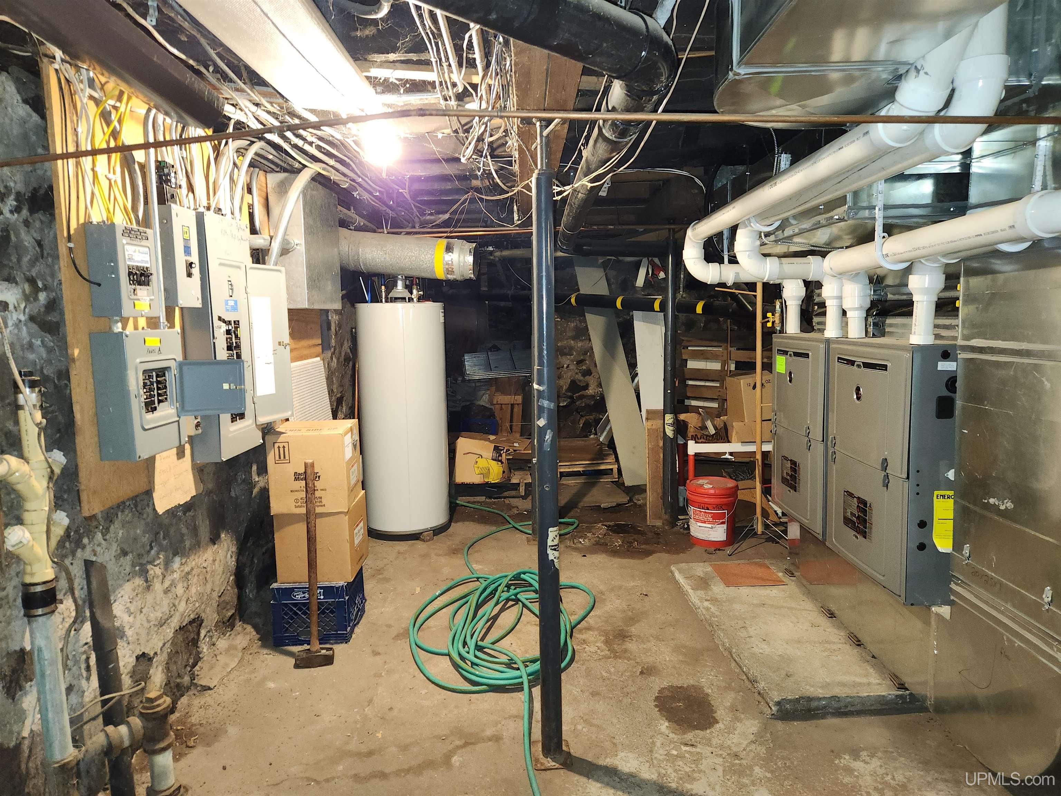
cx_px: 530
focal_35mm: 23
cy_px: 398
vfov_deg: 58.9
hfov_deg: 73.9
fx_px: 705
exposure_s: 1/10
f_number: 1.8
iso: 200
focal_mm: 5.4
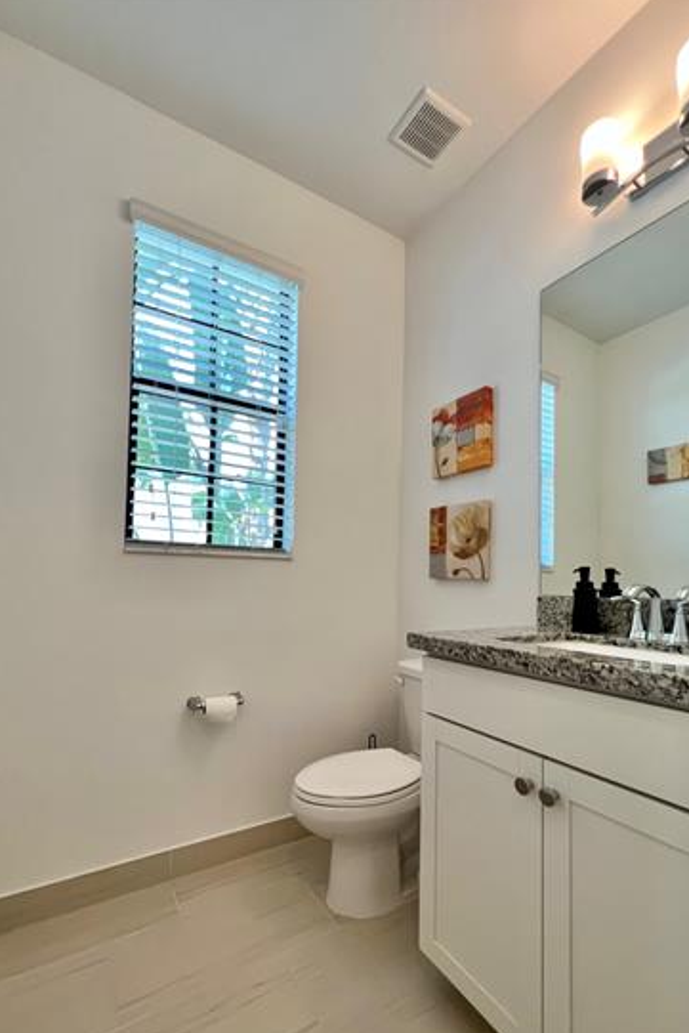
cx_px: 361
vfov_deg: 100.1
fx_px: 430
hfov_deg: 77.3
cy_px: 561
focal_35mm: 15
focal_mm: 1.57
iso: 125
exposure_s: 1/120
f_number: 1.8
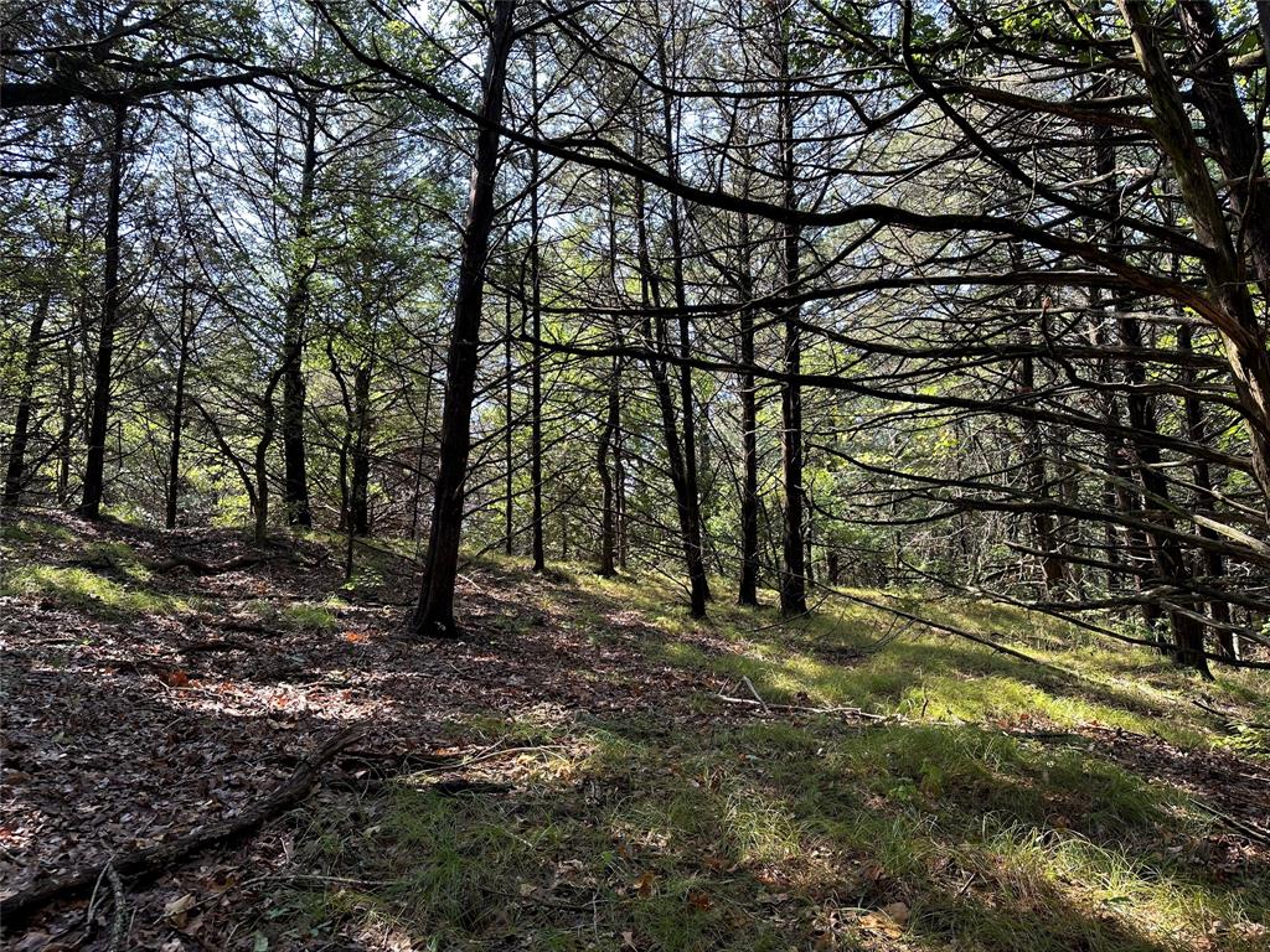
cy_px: 476
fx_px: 881
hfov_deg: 71.6
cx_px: 635
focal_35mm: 24
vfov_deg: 56.8
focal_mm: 6.86
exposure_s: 1/226
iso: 80
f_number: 1.78
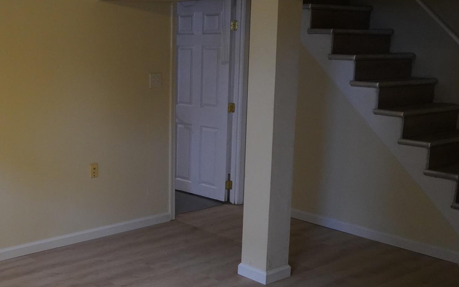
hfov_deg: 41.1
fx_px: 588
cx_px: 101
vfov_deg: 27.3
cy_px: 189
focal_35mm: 47
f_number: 3.5
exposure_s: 1/160
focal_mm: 28
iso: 6400
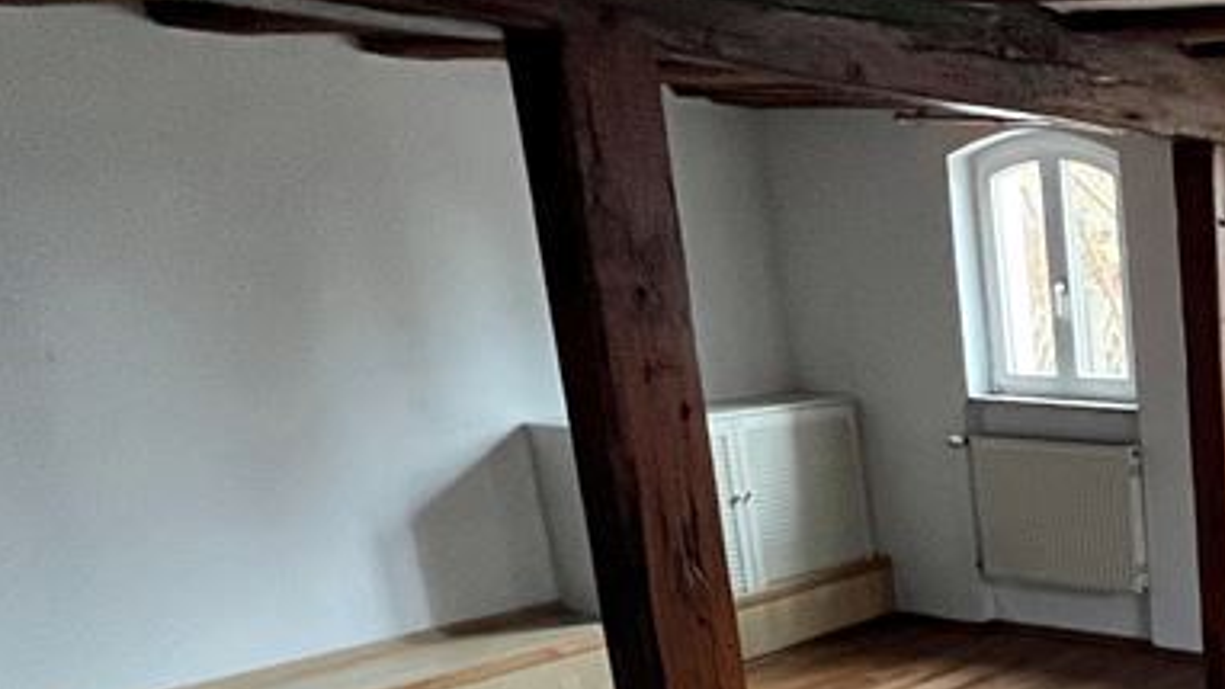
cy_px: 618
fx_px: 1234
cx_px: 1533
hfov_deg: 37.2
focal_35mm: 38
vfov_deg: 29.9
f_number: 1.8
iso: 400
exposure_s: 1/60
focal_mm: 1.57
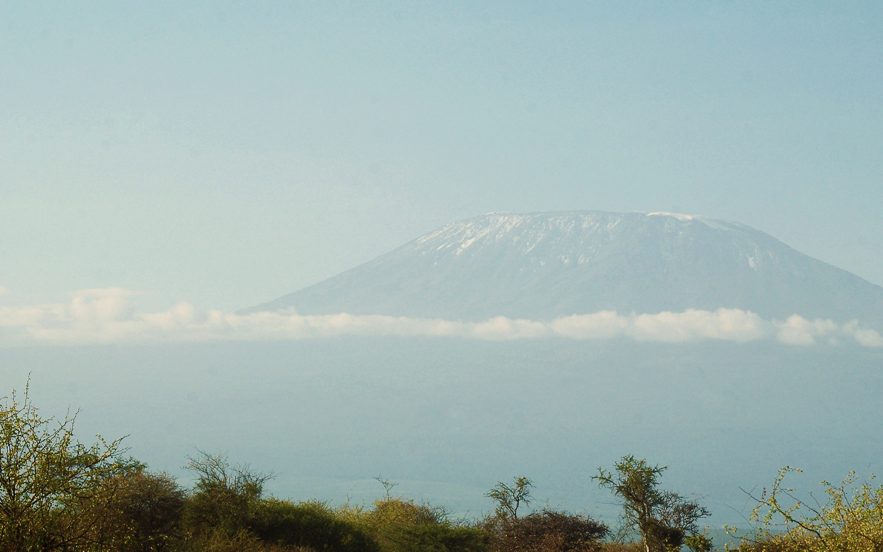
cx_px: 566
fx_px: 3393
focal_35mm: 141
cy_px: 317
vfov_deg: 9.3
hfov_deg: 14.8
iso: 200
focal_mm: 70
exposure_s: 1/400
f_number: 10
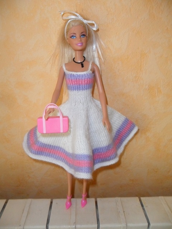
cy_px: 114
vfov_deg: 65.3
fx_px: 179
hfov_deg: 51.4
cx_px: 86
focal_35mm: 27
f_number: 3.5
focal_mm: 4.9
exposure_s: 1/45
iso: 400
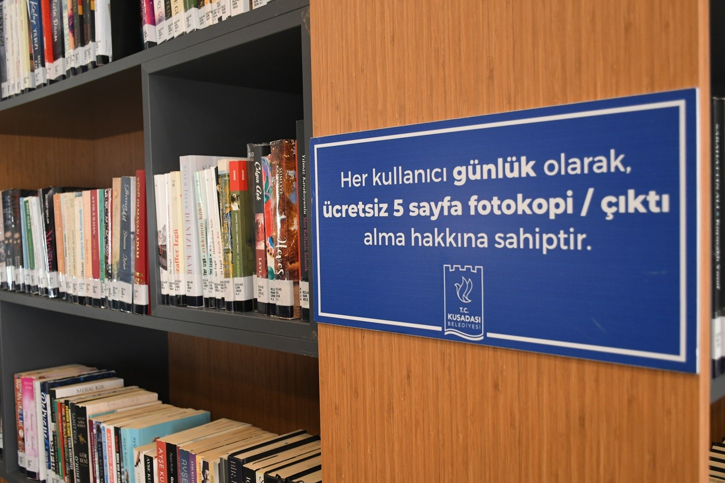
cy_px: 242
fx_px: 685
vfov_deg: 38.9
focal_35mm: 34
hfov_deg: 55.8
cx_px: 362
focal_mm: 23
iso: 1600
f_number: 4.5
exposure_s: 1/60
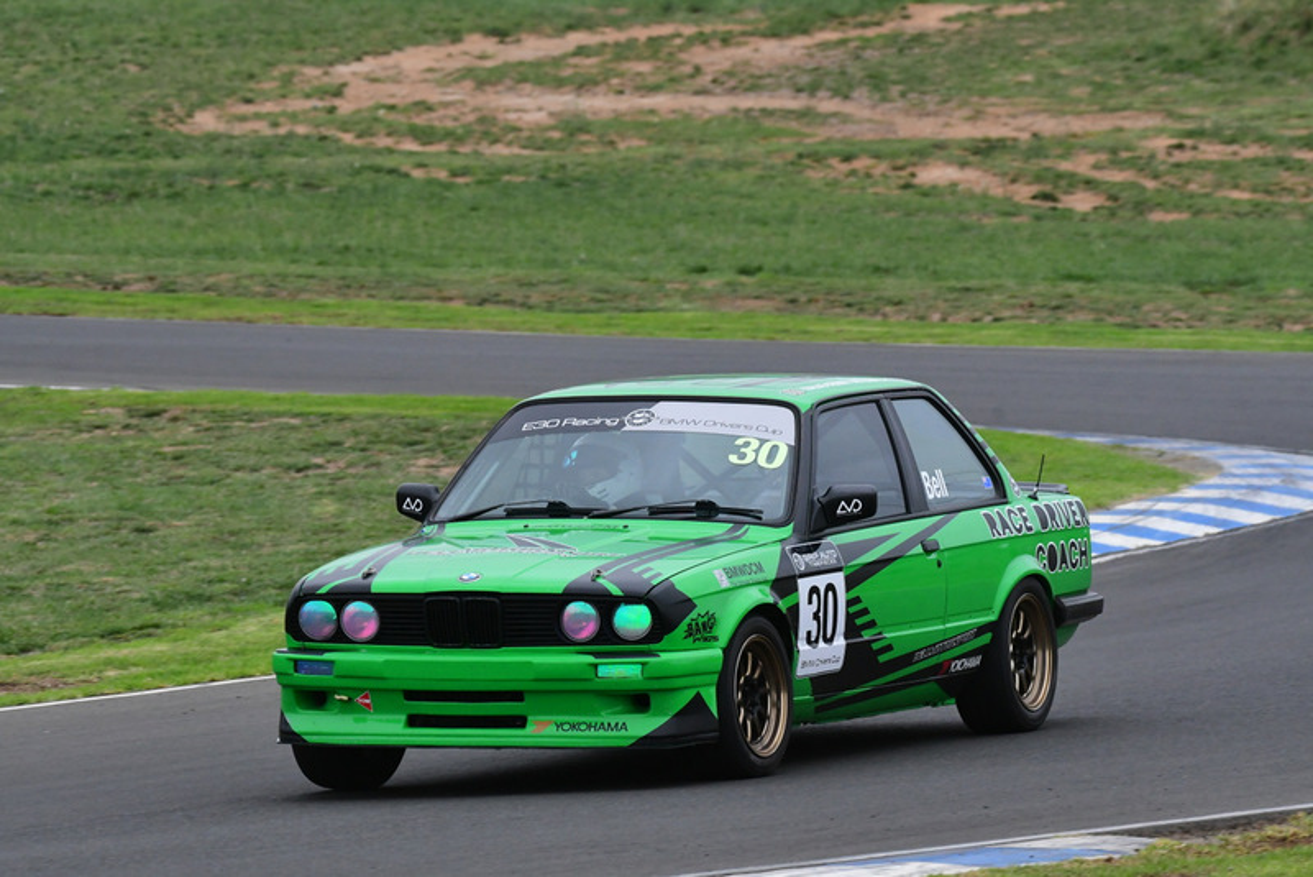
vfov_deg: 3.4
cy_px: 438
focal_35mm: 405
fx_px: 14776
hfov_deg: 5.1
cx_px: 656
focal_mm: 270
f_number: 10
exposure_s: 1/640
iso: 2000
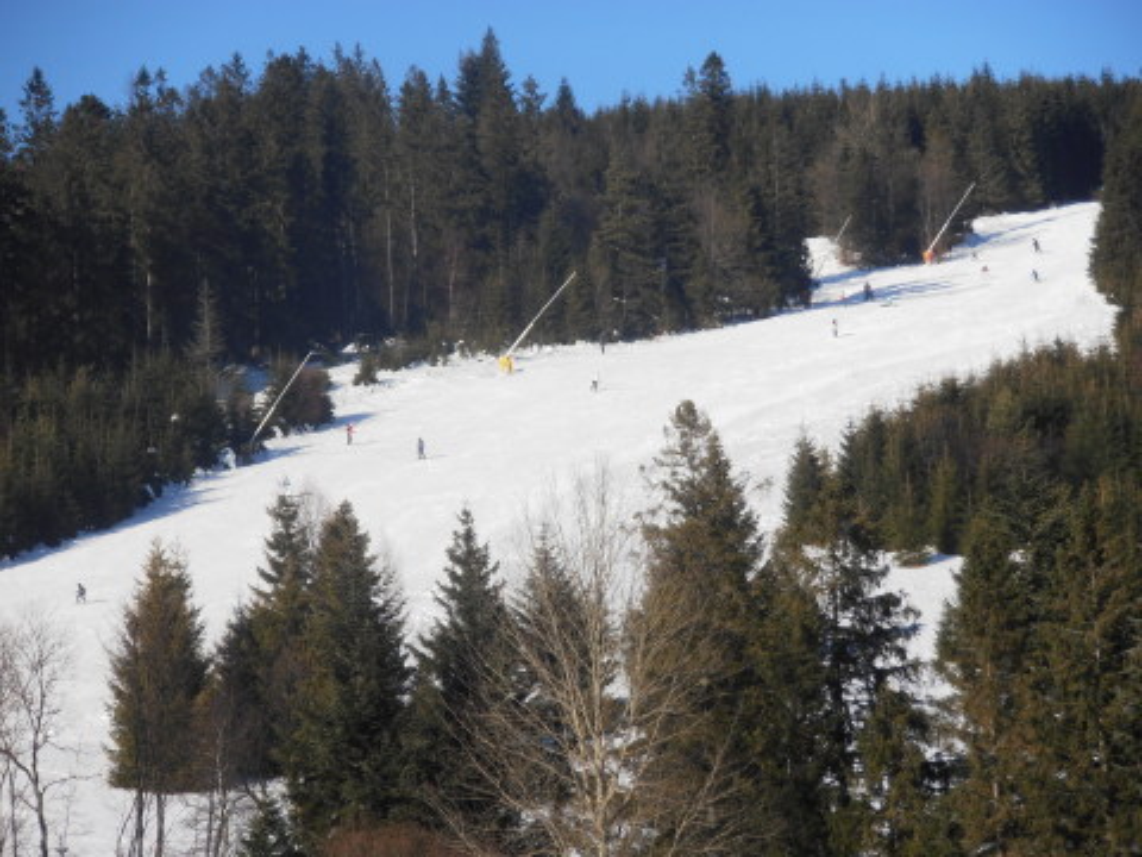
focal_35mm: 198
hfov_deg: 10.0
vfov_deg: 7.5
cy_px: 428
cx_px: 571
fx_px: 6532
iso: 80
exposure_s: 1/500
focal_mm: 35.05
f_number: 5.8
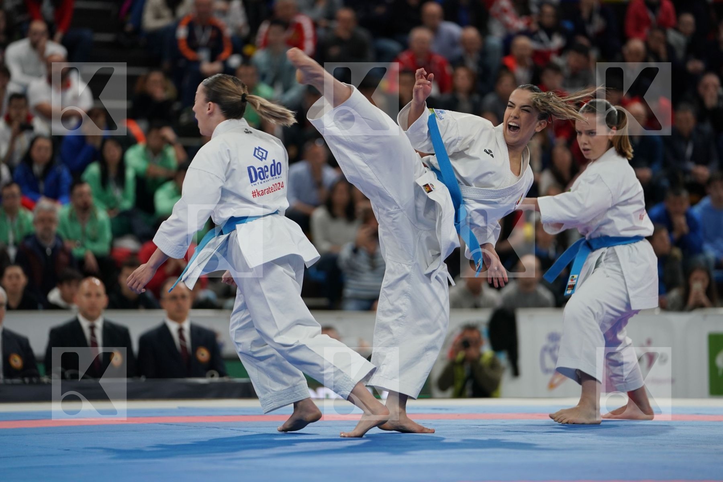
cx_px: 362
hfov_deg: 11.2
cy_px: 241
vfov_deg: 7.5
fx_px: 3695
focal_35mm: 184
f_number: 2.8
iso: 800
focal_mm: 184
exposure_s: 1/500
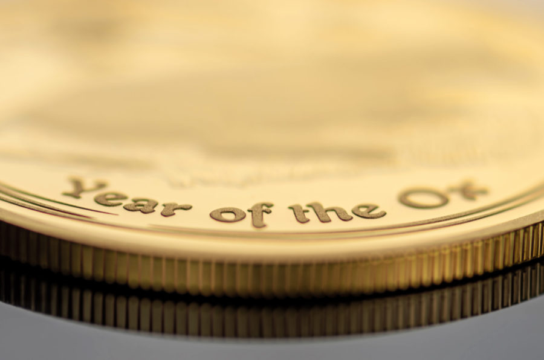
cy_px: 180
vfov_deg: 9.1
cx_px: 272
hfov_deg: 13.7
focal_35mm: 150
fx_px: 2262
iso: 200
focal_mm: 100
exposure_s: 1/30
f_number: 4
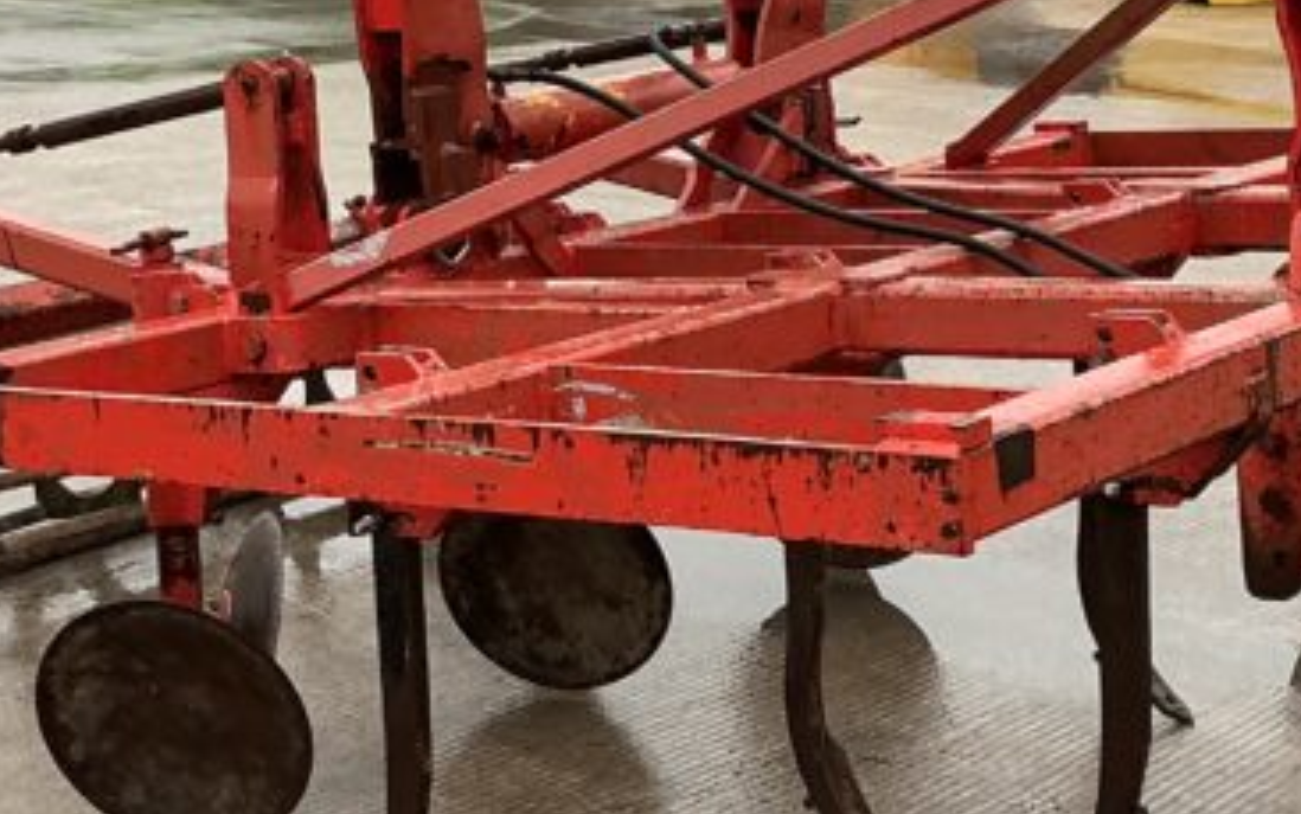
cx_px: 871
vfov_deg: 15.5
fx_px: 2944
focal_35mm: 83
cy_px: 21
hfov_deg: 24.8
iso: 20
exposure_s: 1/222
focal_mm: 3
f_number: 1.8
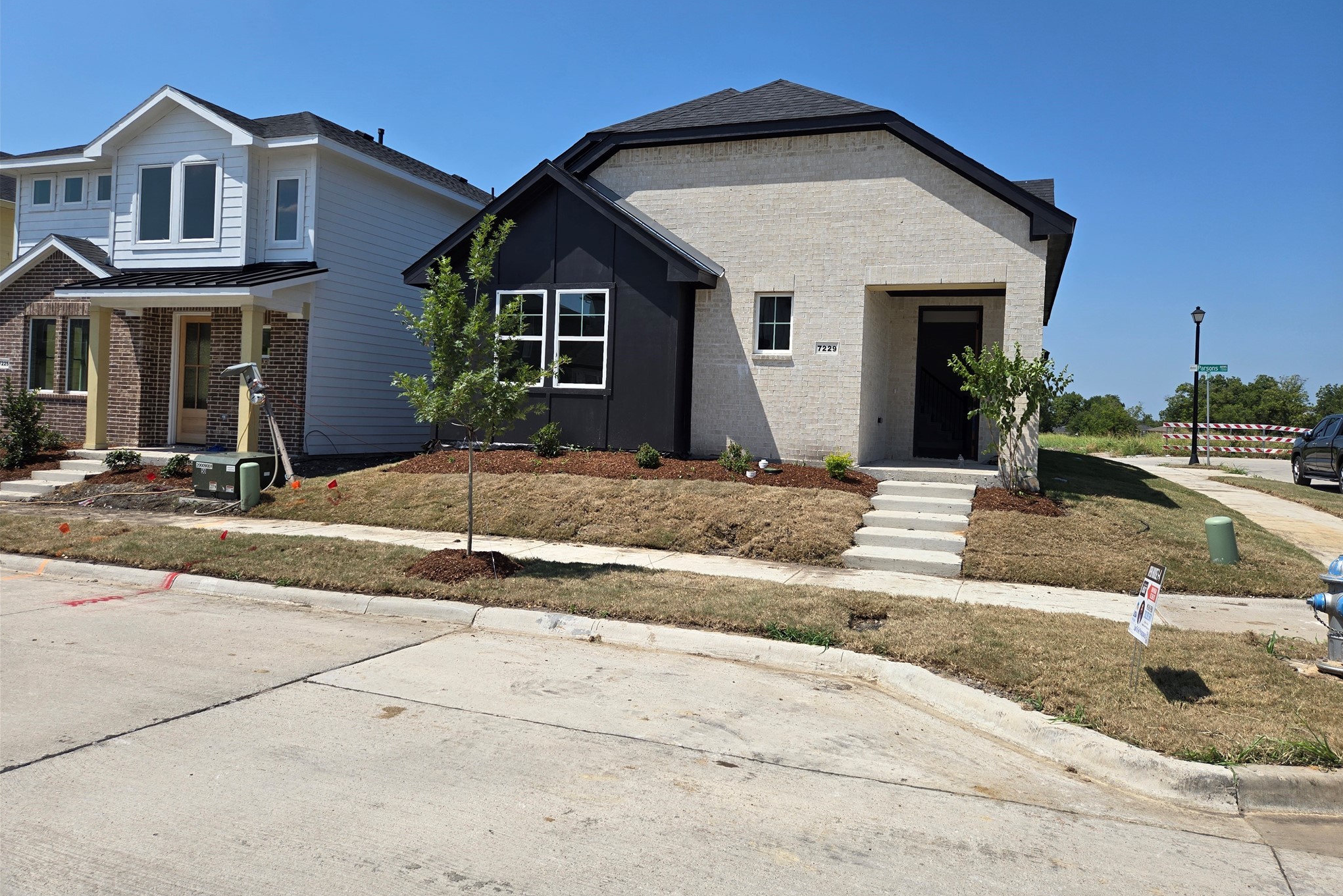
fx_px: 895
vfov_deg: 53.0
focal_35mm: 24
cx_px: 673
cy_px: 392
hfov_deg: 73.7
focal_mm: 5.4
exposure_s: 1/2701
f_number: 1.8
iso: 25
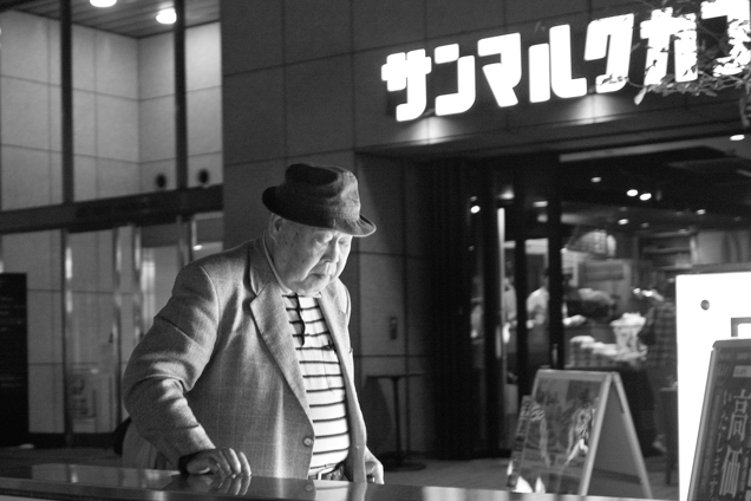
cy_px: 343
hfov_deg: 30.3
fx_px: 1377
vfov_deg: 20.5
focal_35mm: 66
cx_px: 252
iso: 800
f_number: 2.8
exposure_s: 1/40
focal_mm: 24.2
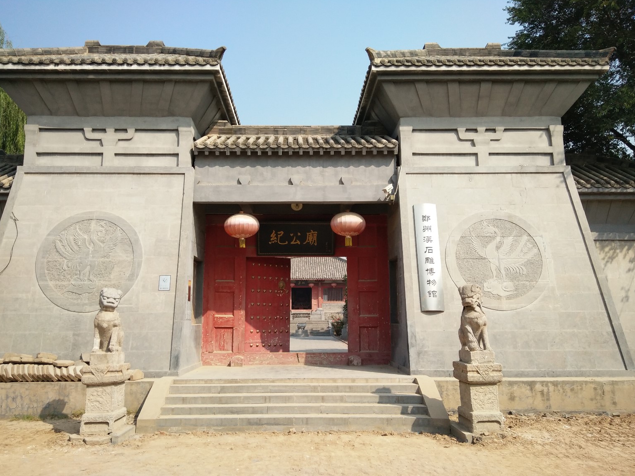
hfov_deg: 76.4
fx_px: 404
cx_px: 311
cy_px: 247
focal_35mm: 22
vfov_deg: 61.1
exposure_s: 1/974
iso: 50
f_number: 2.2
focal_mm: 3.66
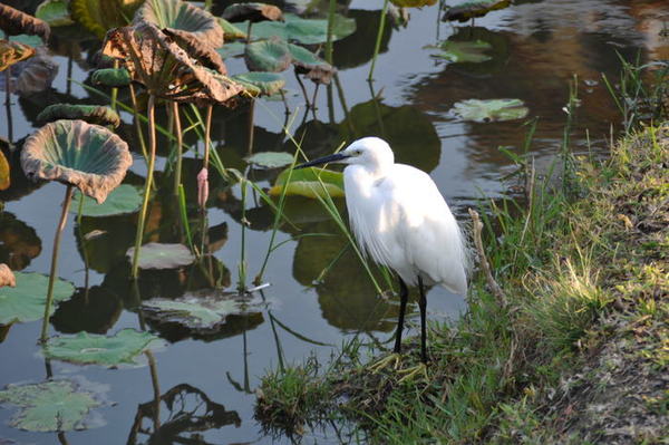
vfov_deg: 4.6
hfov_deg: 6.9
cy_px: 222
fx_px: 5570
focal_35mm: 300
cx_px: 334
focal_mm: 200
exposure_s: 1/60
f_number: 6.3
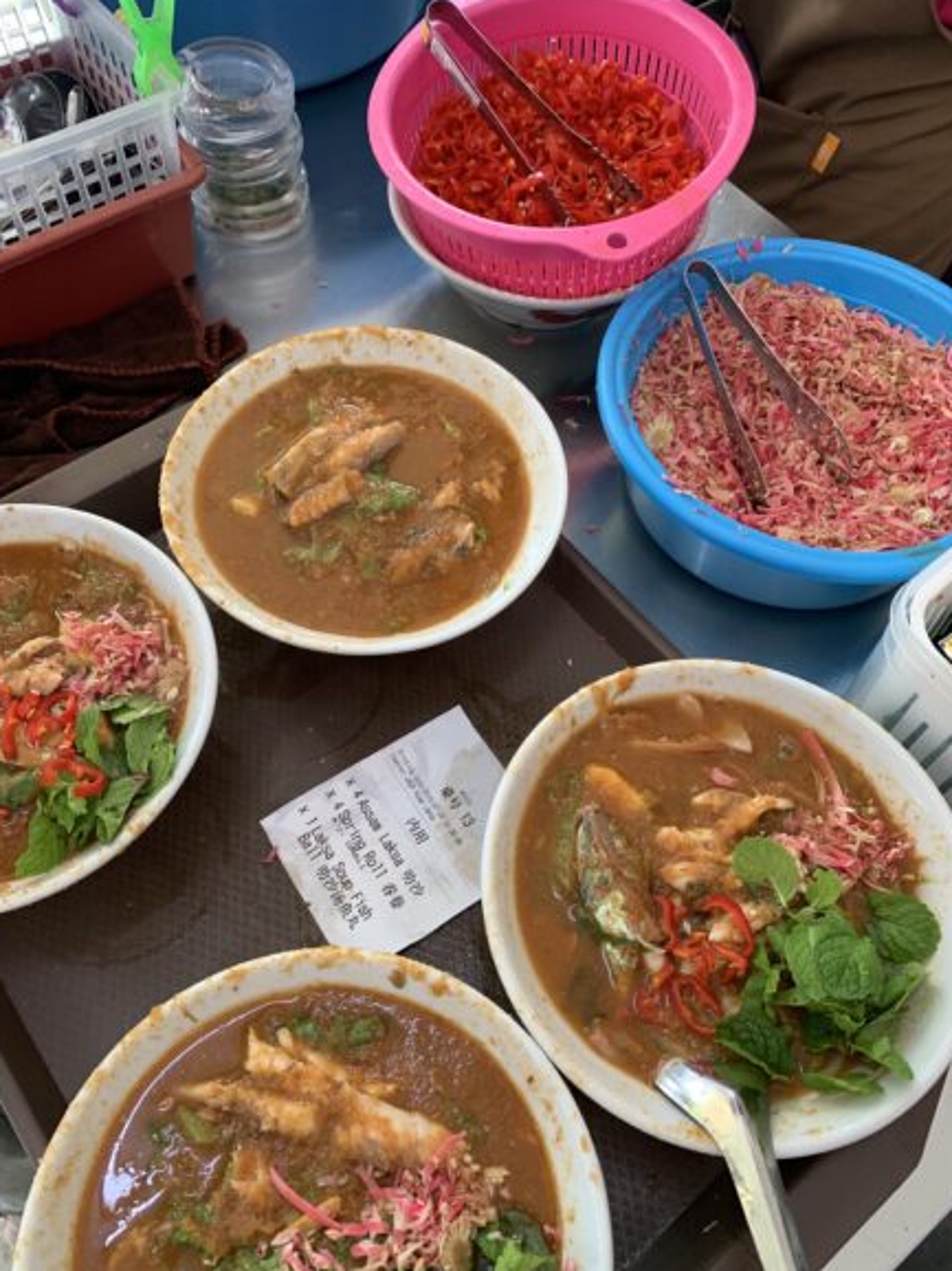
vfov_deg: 65.3
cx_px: 471
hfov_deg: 51.3
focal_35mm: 27
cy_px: 649
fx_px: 991
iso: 100
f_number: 1.8
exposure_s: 1/75
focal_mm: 4.25
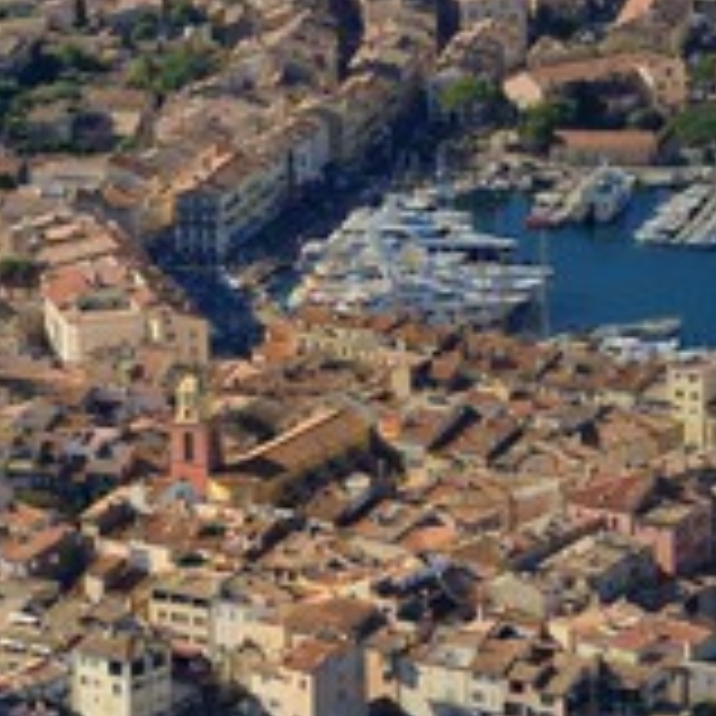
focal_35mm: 252
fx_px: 5897
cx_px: 545
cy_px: 522
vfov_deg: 6.9
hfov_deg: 6.9
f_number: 9
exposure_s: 1/1600
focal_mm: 112
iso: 800
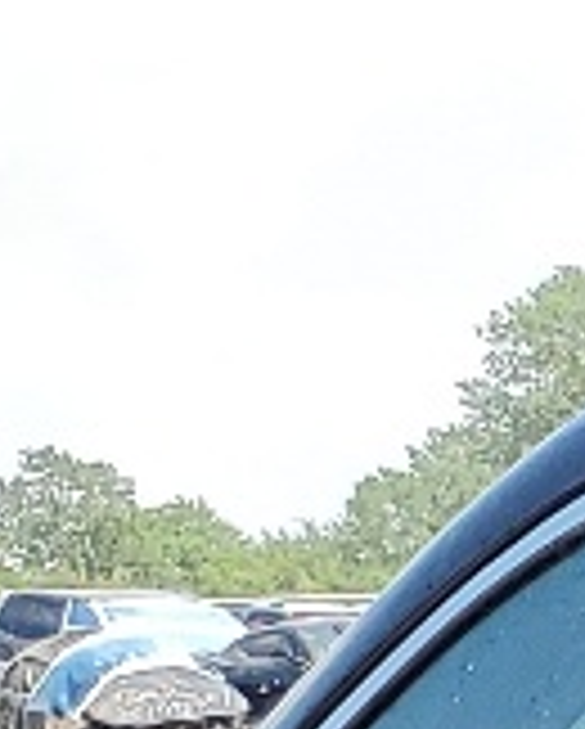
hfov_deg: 5.2
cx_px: 2691
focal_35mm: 250
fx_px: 5400
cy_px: 2182
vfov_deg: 6.9
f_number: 1.5
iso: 50
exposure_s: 1/1250
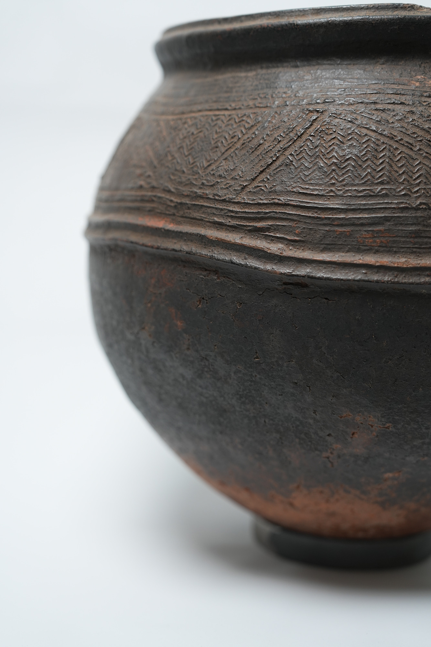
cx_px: 216
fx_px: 970
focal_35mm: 54
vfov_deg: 36.9
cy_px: 324
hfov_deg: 25.1
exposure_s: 1/125
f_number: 2.8
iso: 320
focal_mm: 54
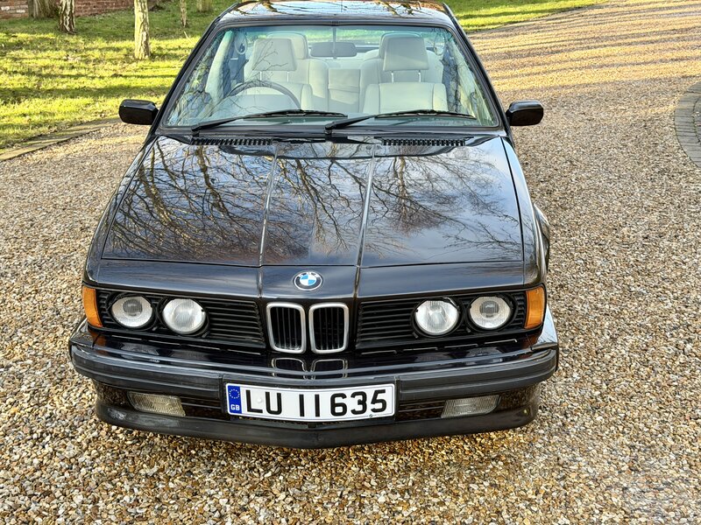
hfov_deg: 39.7
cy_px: 262
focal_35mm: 48
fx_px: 972
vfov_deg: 30.3
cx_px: 350
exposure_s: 1/155
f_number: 1.78
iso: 50
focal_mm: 6.76
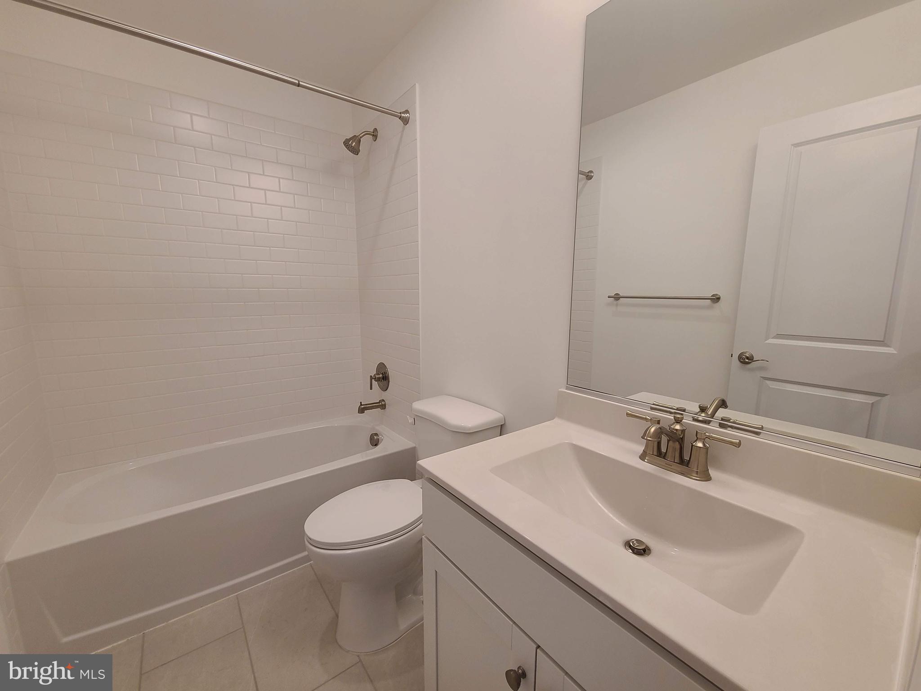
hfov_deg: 106.2
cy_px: 346
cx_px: 460
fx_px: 346
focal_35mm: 13
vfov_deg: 89.9
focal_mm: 2.2
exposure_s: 1/120
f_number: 2.2
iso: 100
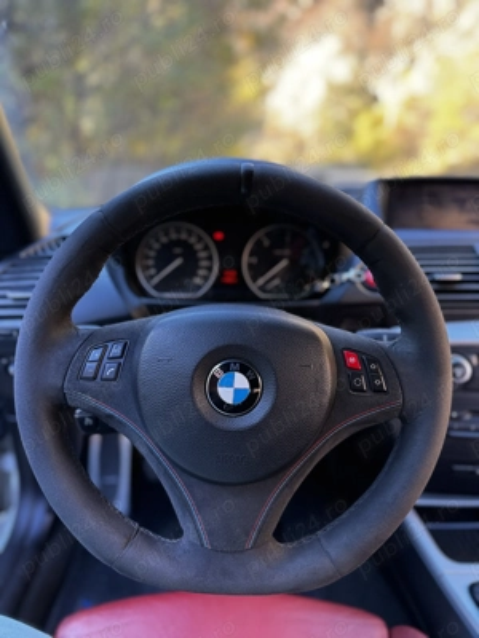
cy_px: 319
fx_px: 443
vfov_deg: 71.6
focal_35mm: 24
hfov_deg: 56.8
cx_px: 240
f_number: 1.78
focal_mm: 6.76
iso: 200
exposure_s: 1/103
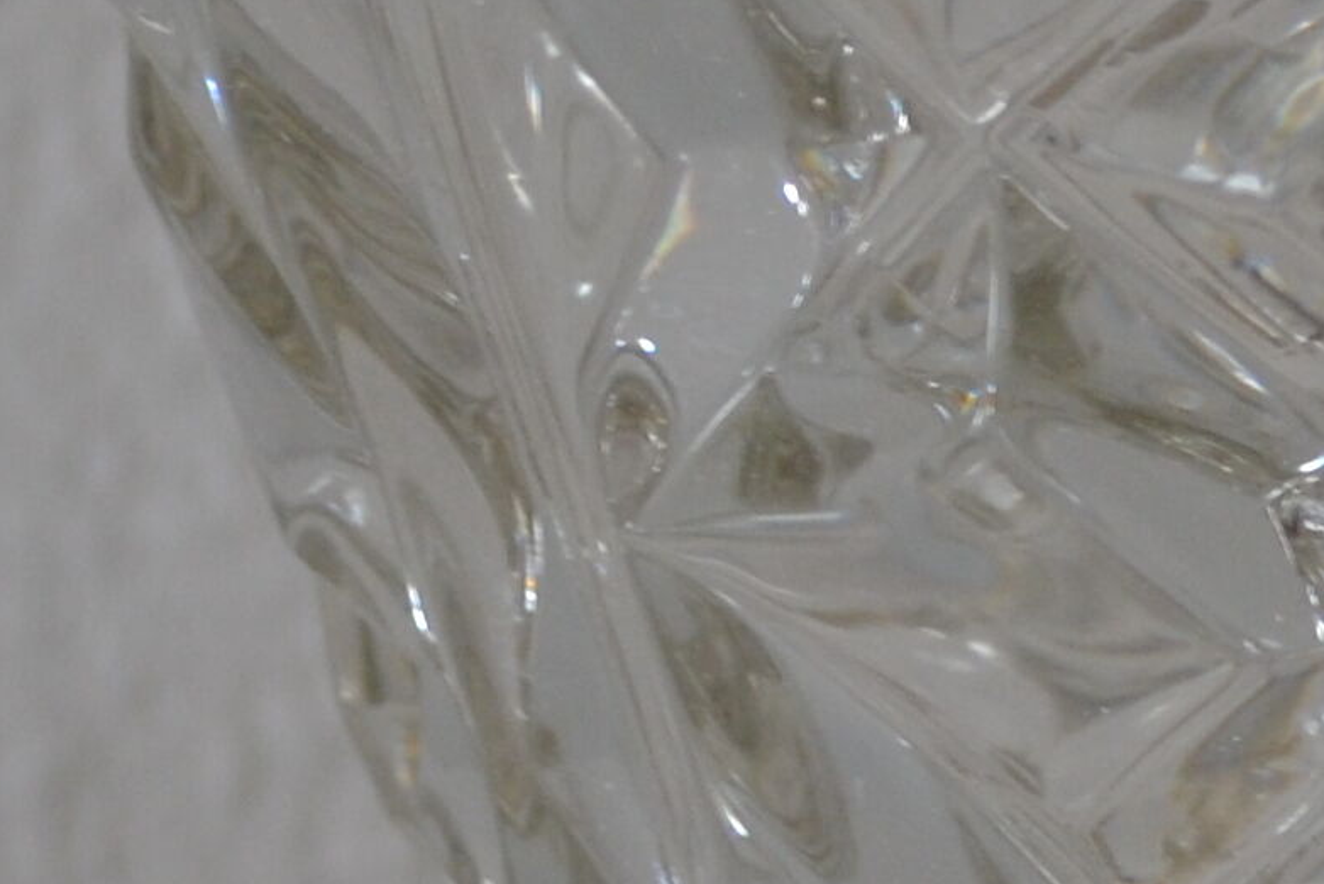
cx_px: 1717
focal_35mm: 265
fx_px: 9749
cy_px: 577
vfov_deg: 5.2
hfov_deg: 7.7
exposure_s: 1/30
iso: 400
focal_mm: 30
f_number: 4.5
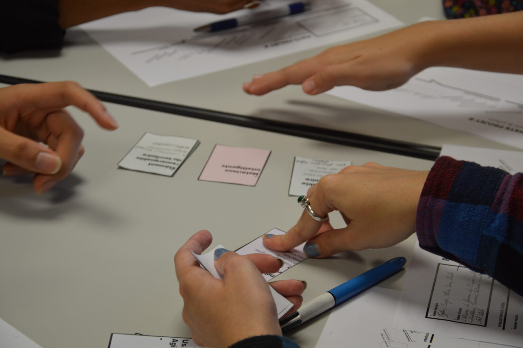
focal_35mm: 105
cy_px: 174
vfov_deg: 13.0
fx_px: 1524
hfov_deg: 19.5
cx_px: 262
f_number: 5.3
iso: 400
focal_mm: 70
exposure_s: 1/60
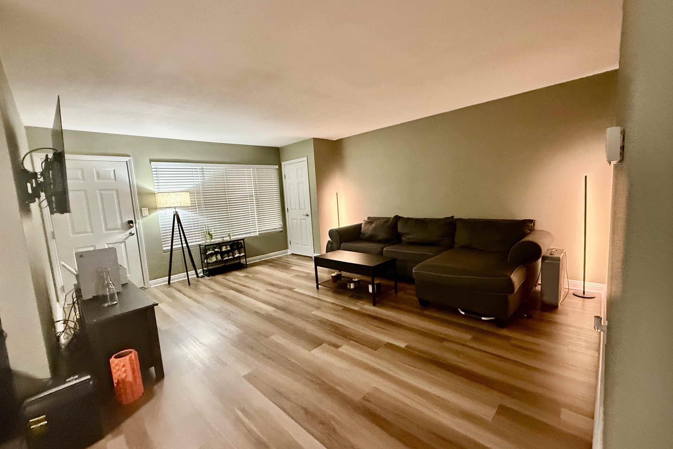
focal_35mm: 15
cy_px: 225
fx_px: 280
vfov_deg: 77.3
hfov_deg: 100.4
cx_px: 344
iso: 1000
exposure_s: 1/60
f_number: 2.2
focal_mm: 2.22
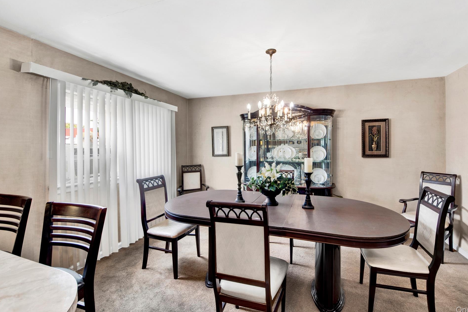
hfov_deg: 108.1
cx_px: 253
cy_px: 147
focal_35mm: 13
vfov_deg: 85.3
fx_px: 169
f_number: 8
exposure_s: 1/5
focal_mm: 8
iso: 100
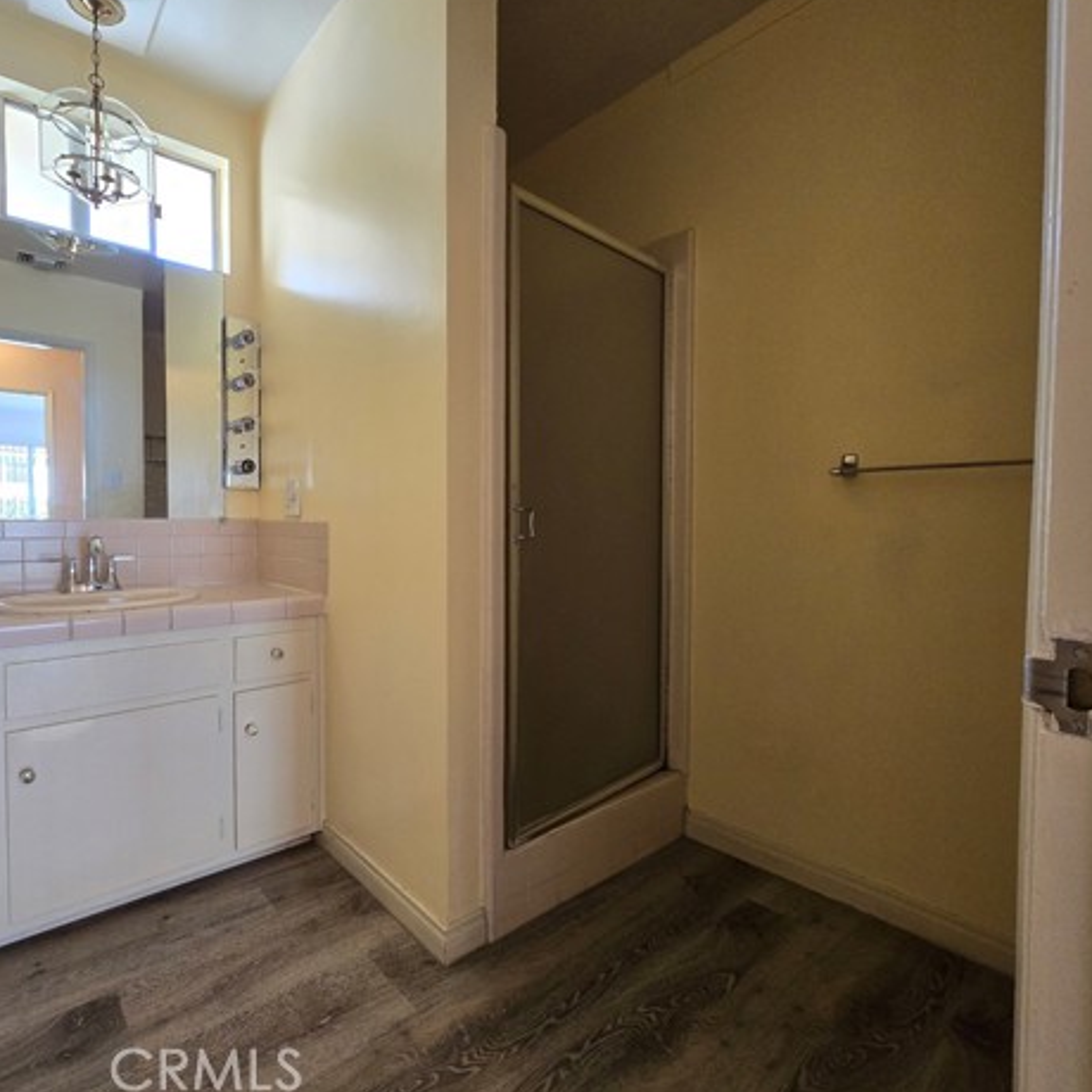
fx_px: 571
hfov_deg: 86.9
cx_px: 470
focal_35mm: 16
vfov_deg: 87.4
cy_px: 534
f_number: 2.2
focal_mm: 2.2
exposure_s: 1/60
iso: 320
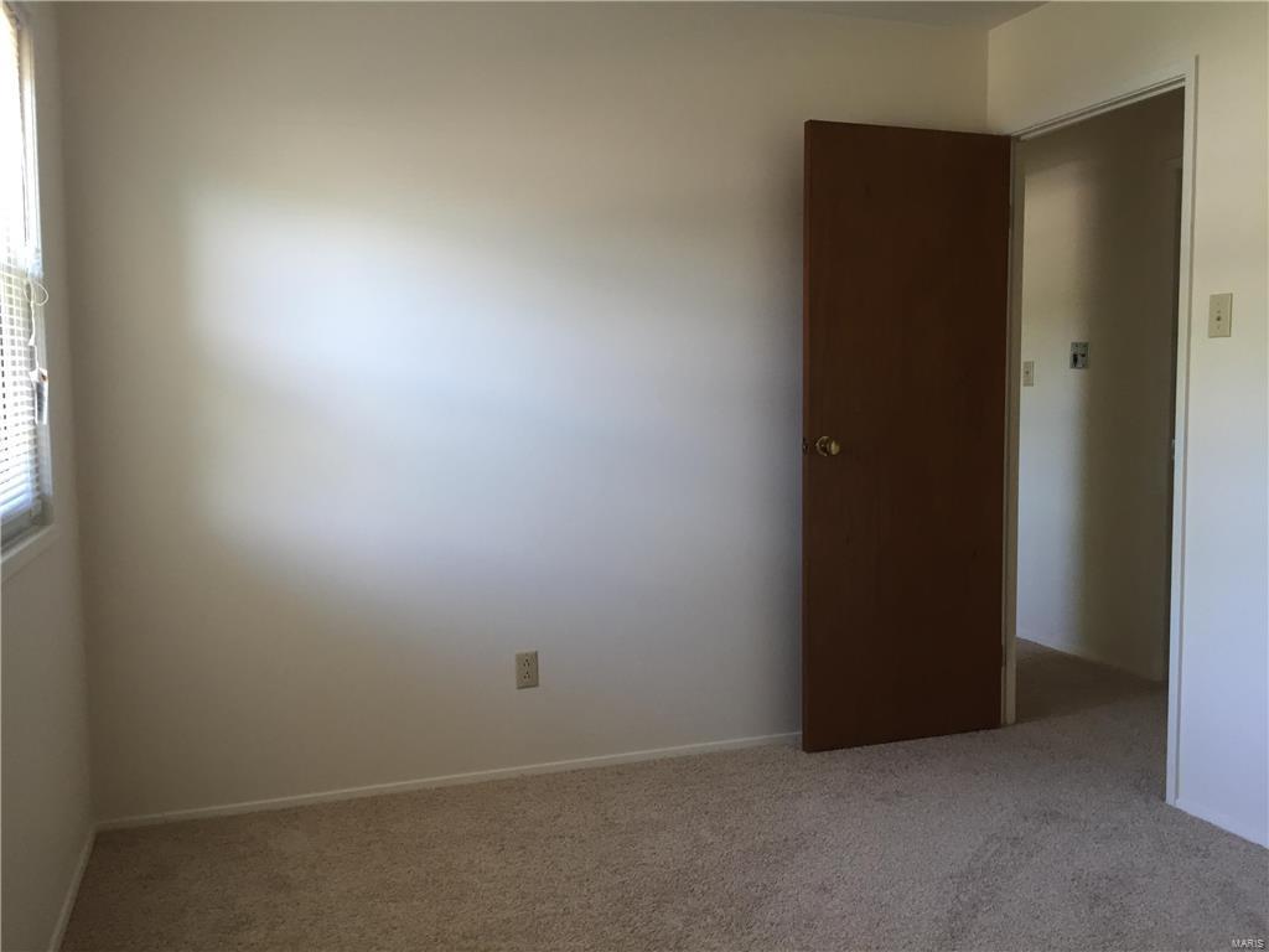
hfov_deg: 61.7
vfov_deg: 48.2
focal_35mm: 29
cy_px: 476
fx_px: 1063
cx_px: 634
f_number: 2.2
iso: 80
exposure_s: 1/30
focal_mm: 4.15
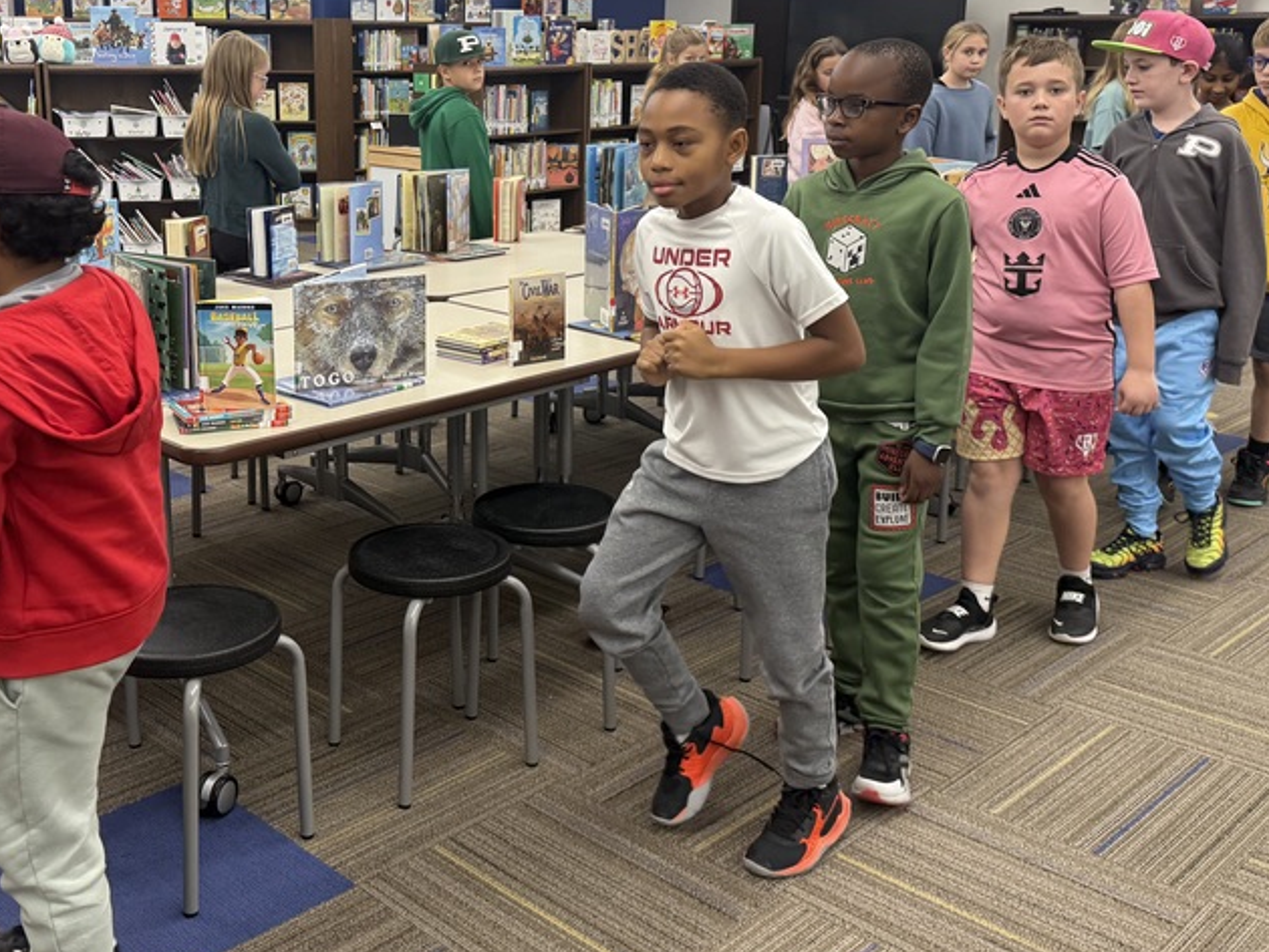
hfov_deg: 47.4
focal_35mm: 39
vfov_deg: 36.5
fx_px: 1430
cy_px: 332
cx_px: 473
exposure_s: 1/121
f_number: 1.78
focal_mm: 6.76
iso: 160
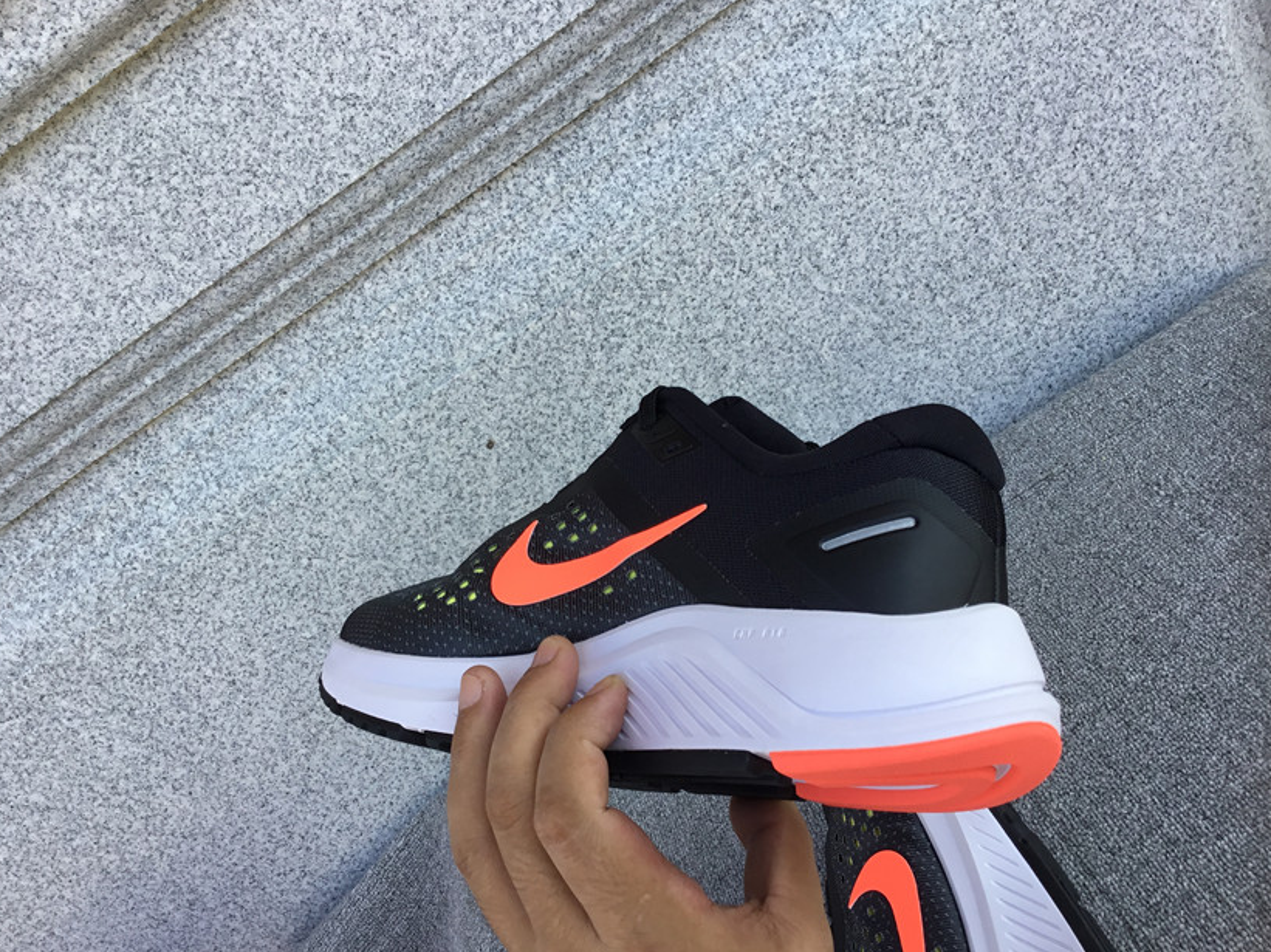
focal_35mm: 34
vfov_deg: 41.8
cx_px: 636
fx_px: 1248
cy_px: 496
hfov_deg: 54.0
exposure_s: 1/190
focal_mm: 3.3
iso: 25
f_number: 2.4
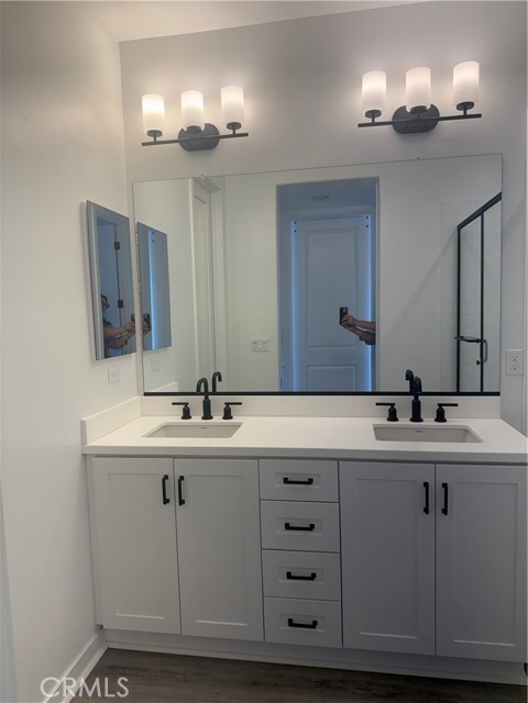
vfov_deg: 71.6
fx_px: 488
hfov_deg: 56.8
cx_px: 264
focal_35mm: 24
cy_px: 352
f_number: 1.78
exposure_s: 1/290
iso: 100
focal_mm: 6.76
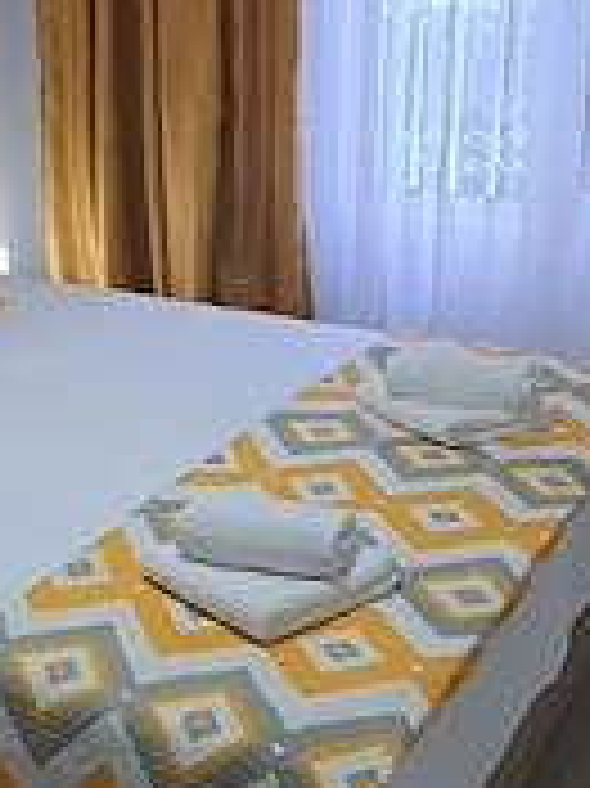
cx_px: 95
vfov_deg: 34.5
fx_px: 1251
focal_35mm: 55
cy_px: 239
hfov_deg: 25.9
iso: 80
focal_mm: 5.23
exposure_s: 1/50
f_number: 1.8
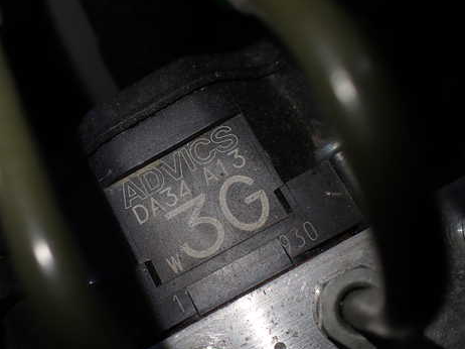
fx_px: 524
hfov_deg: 47.6
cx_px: 188
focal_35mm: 39
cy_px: 200
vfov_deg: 36.7
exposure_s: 1/125
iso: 100
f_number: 2.3
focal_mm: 5.4
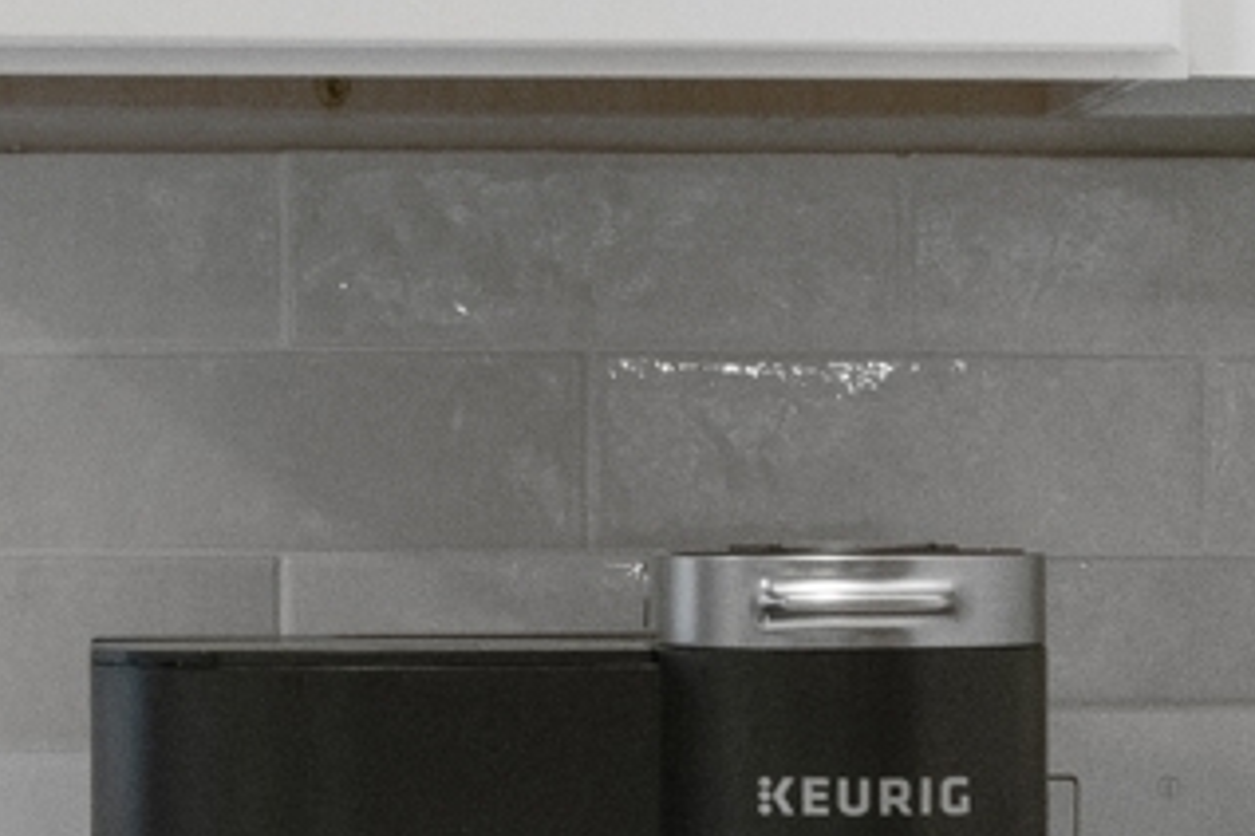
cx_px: 777
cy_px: 968
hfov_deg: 7.5
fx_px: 9586
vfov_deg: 5.0
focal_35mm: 275
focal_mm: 35
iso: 2500
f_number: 10
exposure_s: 1/40
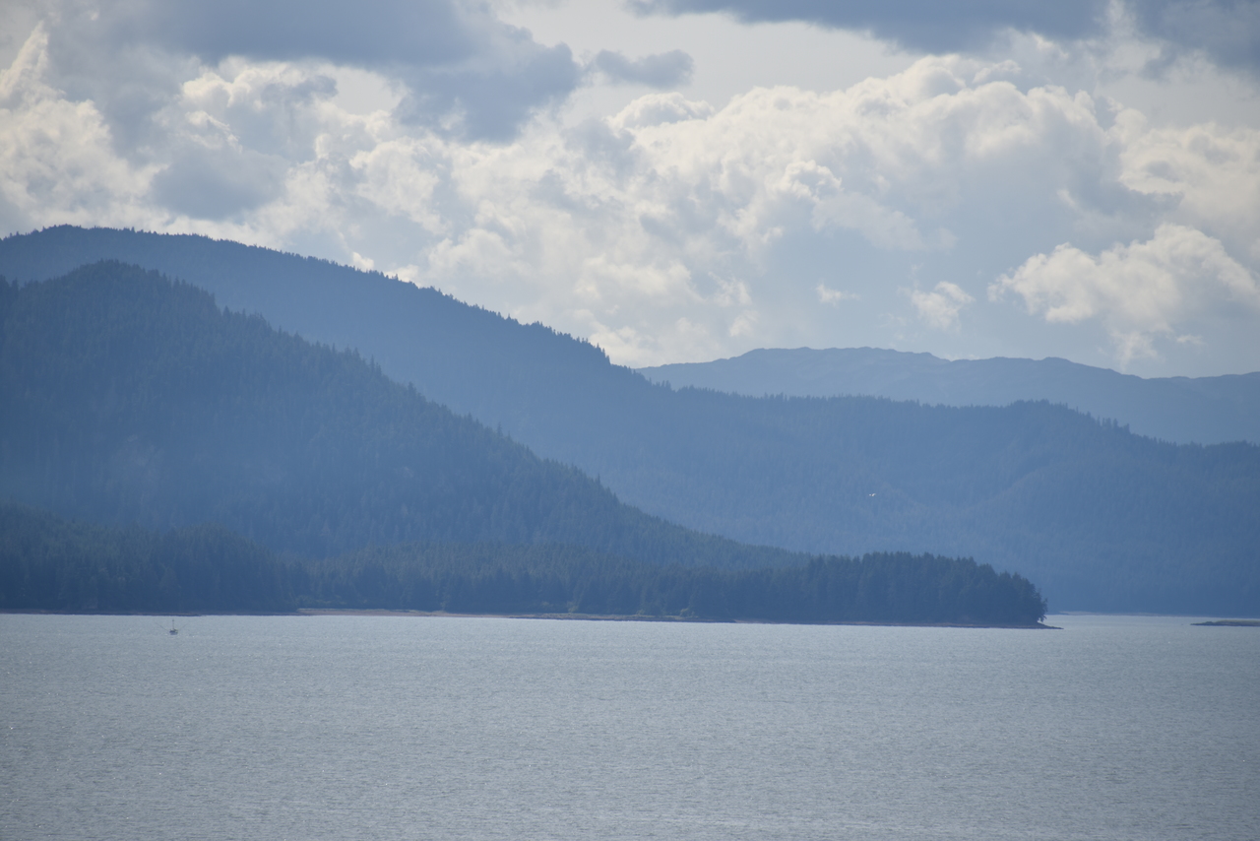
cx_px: 630
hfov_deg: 6.9
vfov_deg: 4.6
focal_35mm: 300
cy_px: 420
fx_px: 10502
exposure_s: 1/640
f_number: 8
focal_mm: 300
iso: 100
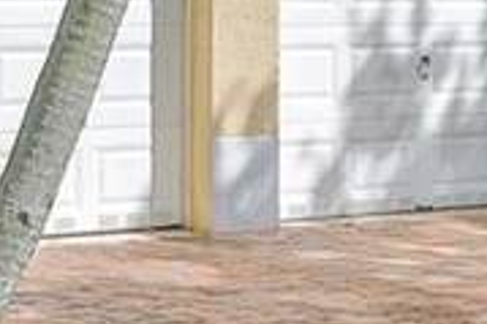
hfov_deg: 15.0
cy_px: -301
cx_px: 128
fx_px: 1838
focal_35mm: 136
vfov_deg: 9.5
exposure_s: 1/250
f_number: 8
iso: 64
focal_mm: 19
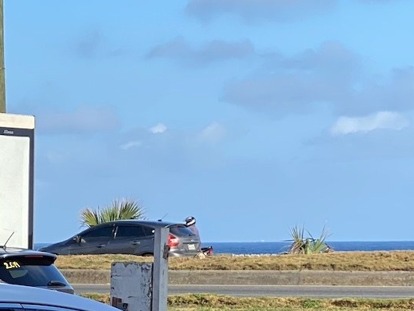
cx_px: -228
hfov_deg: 9.7
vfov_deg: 7.3
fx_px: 2356
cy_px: 539
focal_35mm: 197
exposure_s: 1/856
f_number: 2
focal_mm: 6
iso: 20
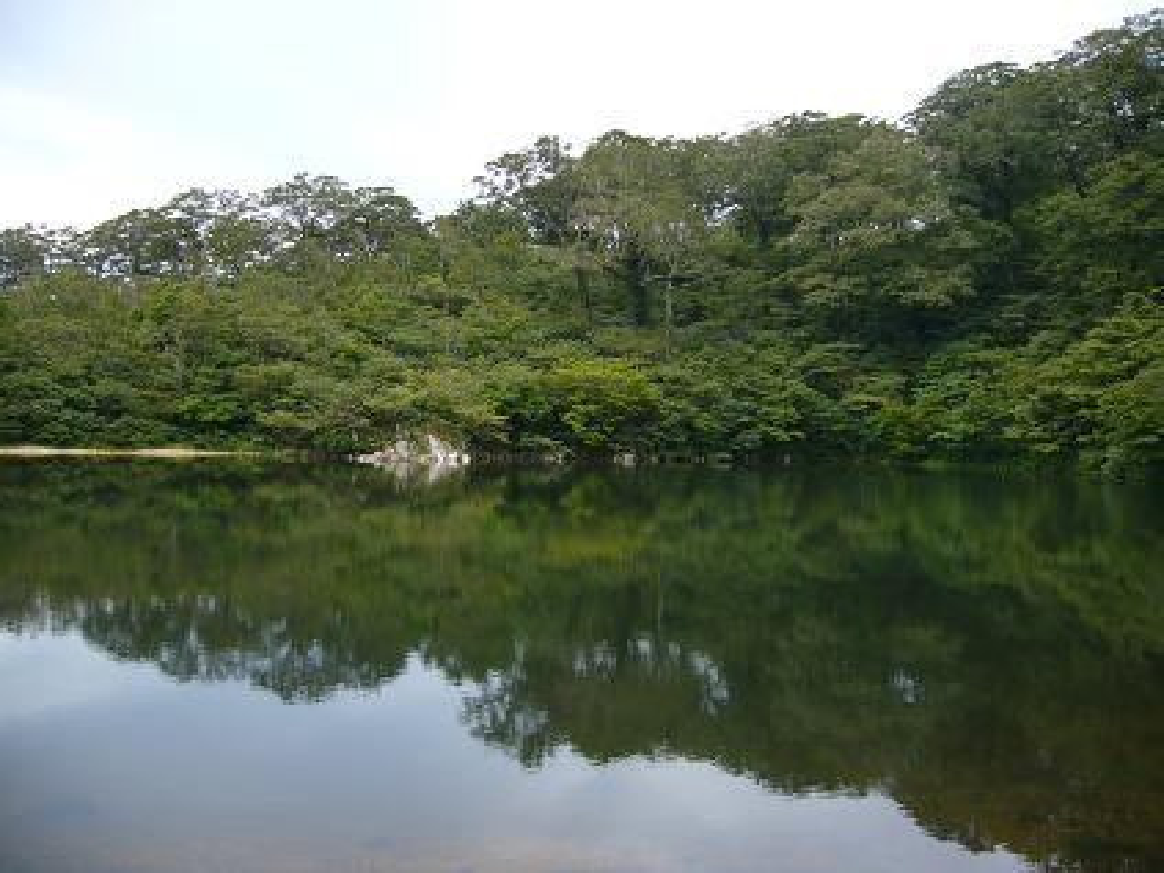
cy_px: 436
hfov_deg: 52.6
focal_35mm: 35
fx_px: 1177
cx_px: 582
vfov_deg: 40.7
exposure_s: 1/200
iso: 80
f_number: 2.8
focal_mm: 5.8
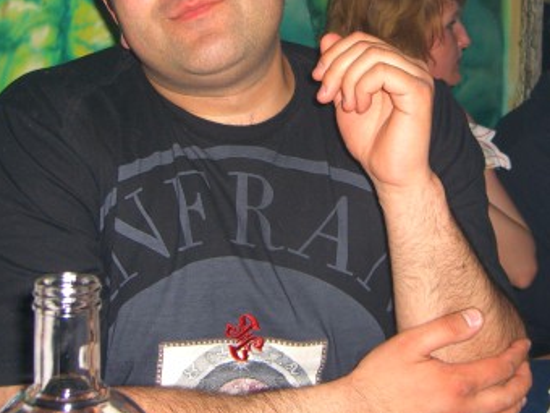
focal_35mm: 67
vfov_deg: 21.6
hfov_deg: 28.9
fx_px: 1065
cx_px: 346
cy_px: 76
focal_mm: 7.9
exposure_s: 1/60
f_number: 2.8
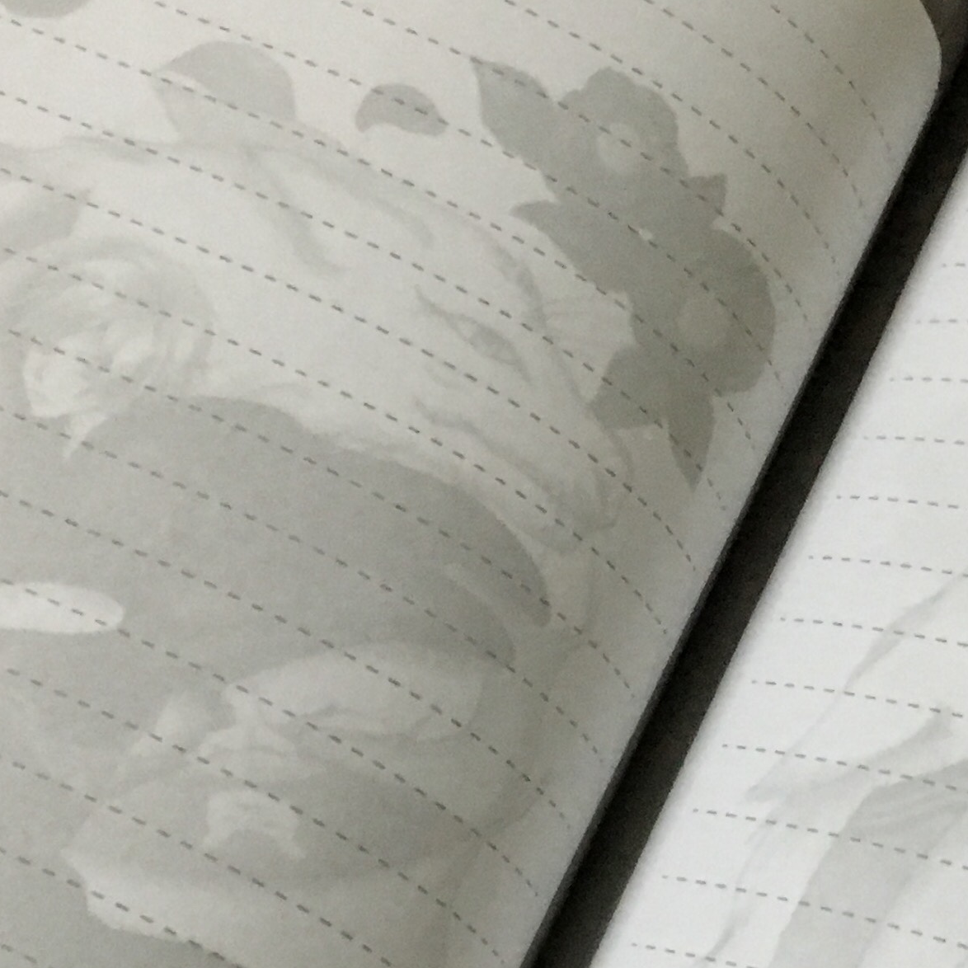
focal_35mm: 88
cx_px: 732
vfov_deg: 19.4
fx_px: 2784
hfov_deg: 19.6
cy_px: 850
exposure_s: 1/20
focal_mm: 4.15
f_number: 2.2
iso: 200
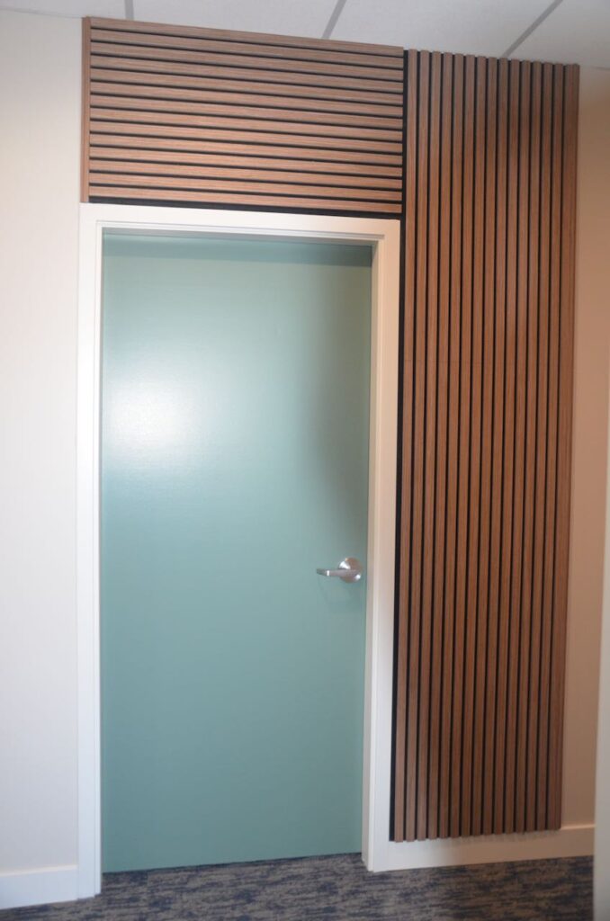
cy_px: 460
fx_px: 804
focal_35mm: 32
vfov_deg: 59.6
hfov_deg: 41.5
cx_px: 305
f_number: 3.8
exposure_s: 1/60
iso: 1100
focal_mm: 21
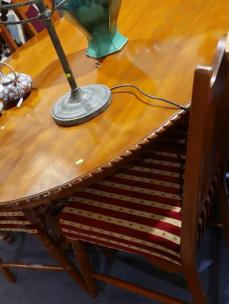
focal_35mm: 46
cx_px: 68
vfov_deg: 41.2
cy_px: 162
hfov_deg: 31.2
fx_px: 405
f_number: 3.5
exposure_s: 1/60
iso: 640
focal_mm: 14
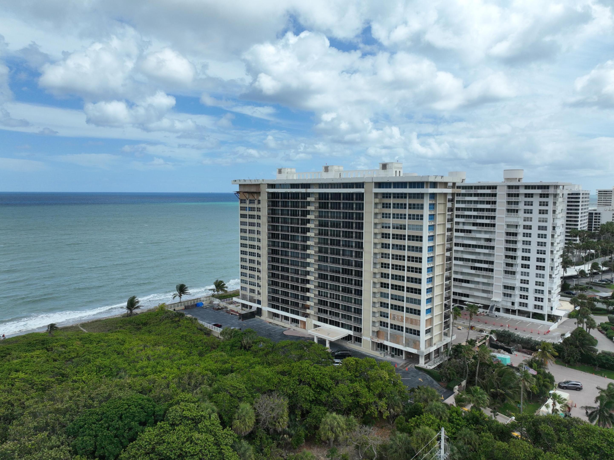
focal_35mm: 24
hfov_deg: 71.6
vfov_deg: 56.8
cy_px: 230
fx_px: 426
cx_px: 307
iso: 140
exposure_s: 1/2500
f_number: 2.8
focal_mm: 12.29
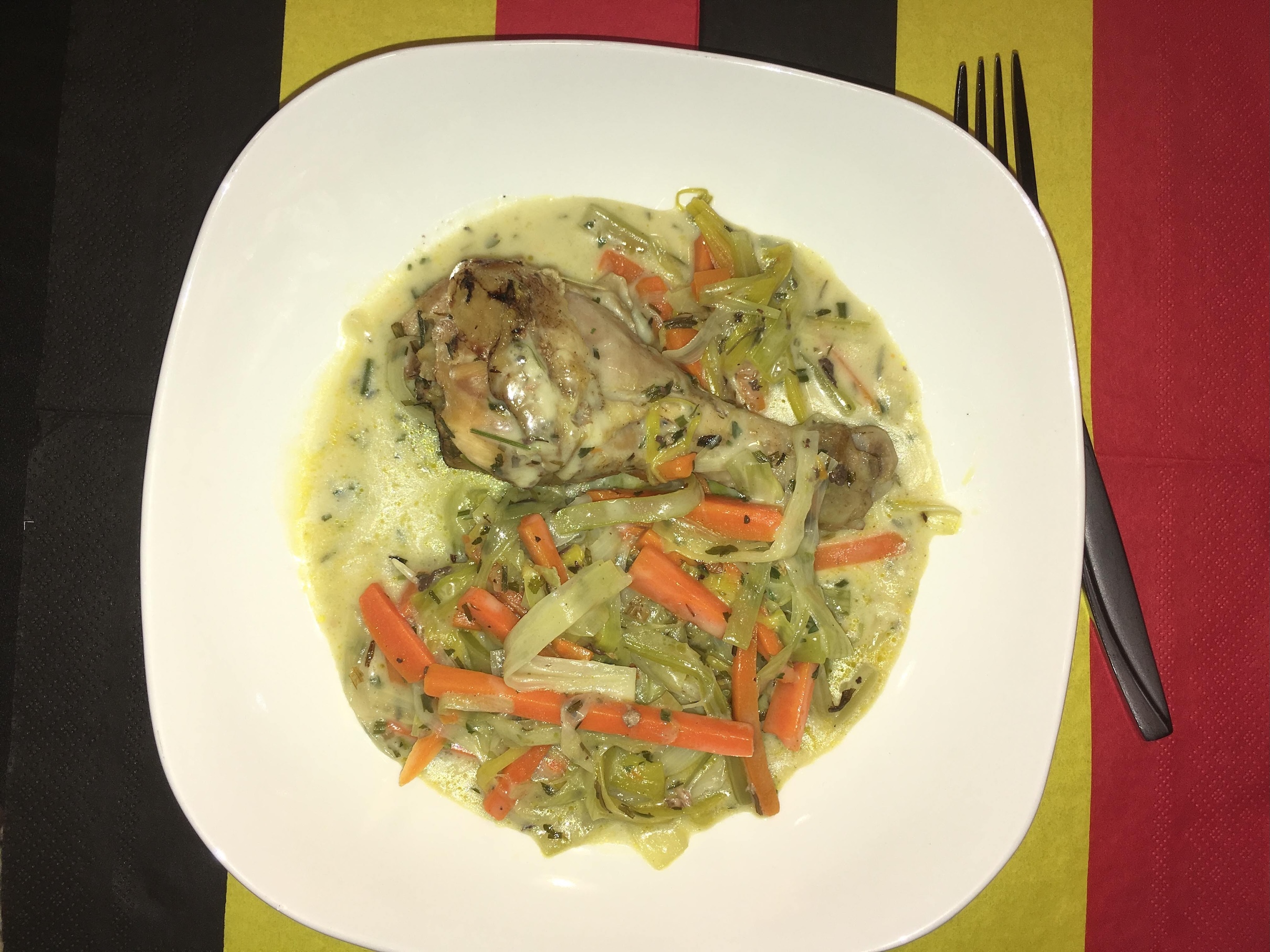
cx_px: 635
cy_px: 476
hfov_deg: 61.7
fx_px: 1064
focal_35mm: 29
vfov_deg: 48.2
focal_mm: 4.15
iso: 25
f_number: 2.2
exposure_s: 1/99
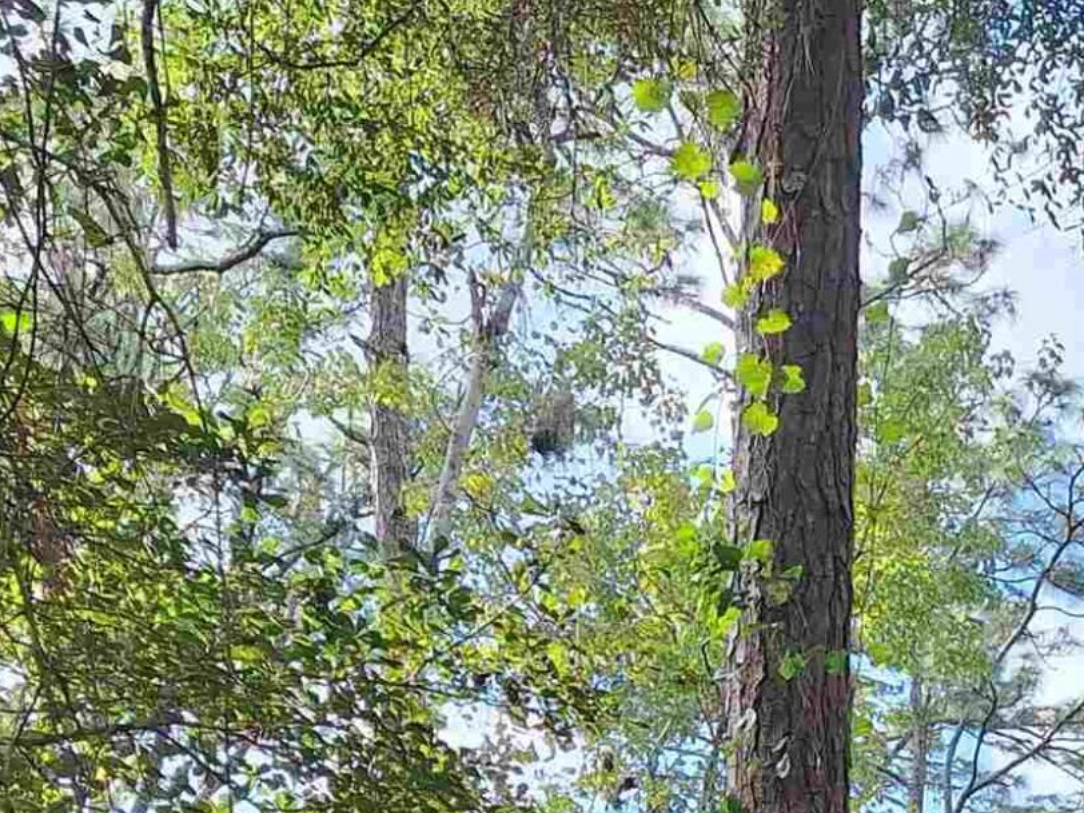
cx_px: 1263
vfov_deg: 15.1
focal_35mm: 85
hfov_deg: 21.5
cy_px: 1458
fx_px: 2662
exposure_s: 1/391
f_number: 1.8
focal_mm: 5.54
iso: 40
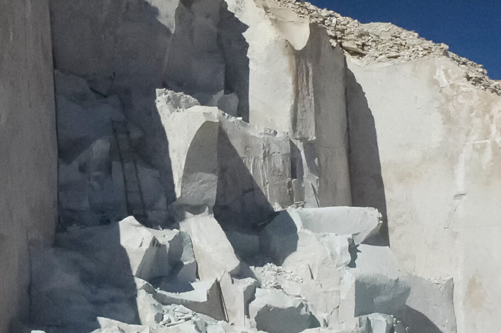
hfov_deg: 19.9
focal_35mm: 102
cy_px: 178
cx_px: 114
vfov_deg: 13.4
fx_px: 1418
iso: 1600
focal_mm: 24
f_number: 13
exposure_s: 1/1000
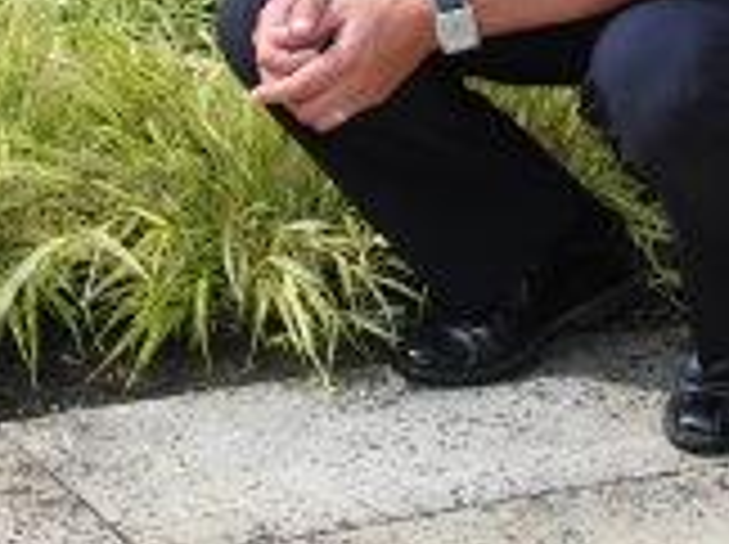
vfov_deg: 11.3
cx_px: 490
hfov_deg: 15.4
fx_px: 2692
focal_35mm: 128
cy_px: -126
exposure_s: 1/800
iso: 100
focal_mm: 9.4
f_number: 3.9
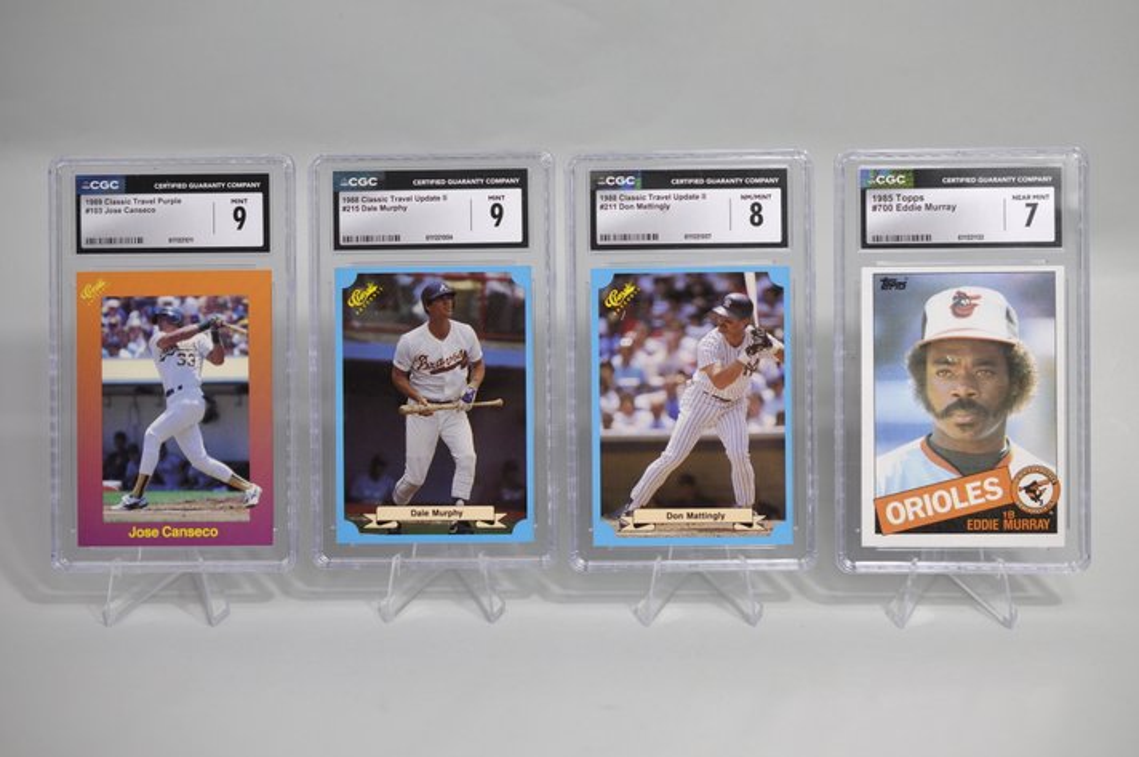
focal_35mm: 60
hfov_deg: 33.4
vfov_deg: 22.6
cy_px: 378
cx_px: 570
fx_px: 1896
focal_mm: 40
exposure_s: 1/80
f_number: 4.5
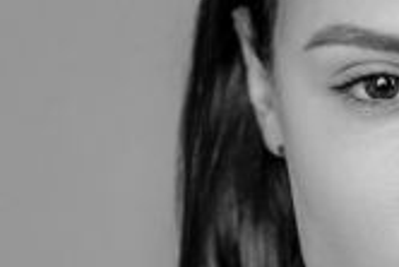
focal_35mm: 405
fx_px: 4493
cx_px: 385
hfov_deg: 5.1
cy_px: 333
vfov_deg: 3.4
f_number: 1.8
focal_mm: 56
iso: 500
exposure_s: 1/250
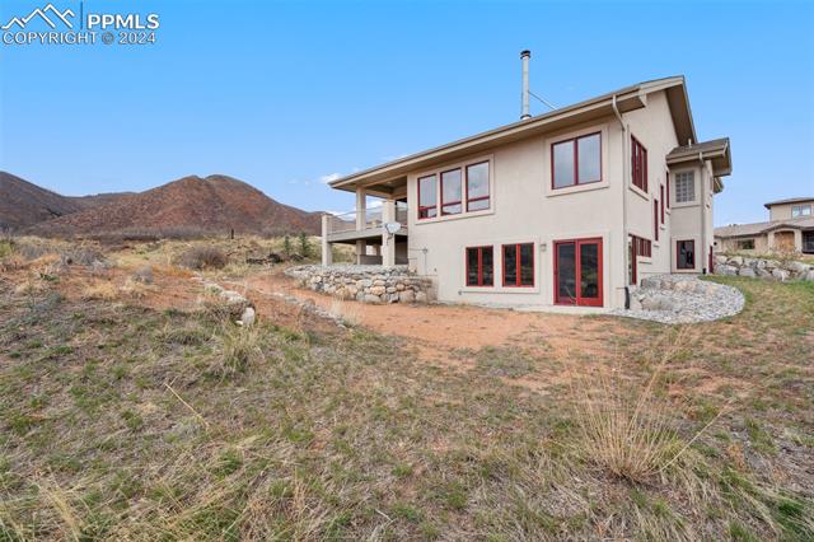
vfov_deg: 73.7
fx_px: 362
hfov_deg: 96.8
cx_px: 407
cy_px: 271
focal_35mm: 16
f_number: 10
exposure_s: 1/200
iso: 200
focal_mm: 16
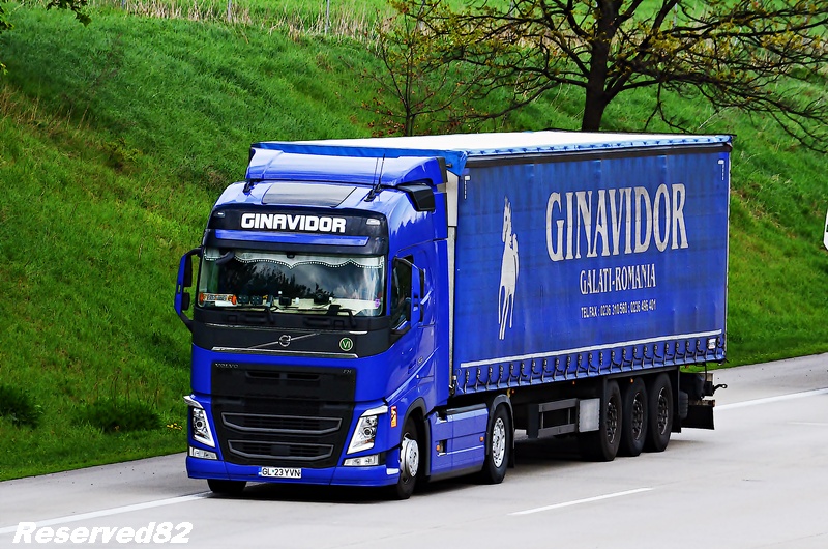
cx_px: 414
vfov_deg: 3.5
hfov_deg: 5.3
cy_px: 274
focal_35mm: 390
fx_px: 8952
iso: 800
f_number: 10
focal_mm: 260
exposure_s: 1/1250
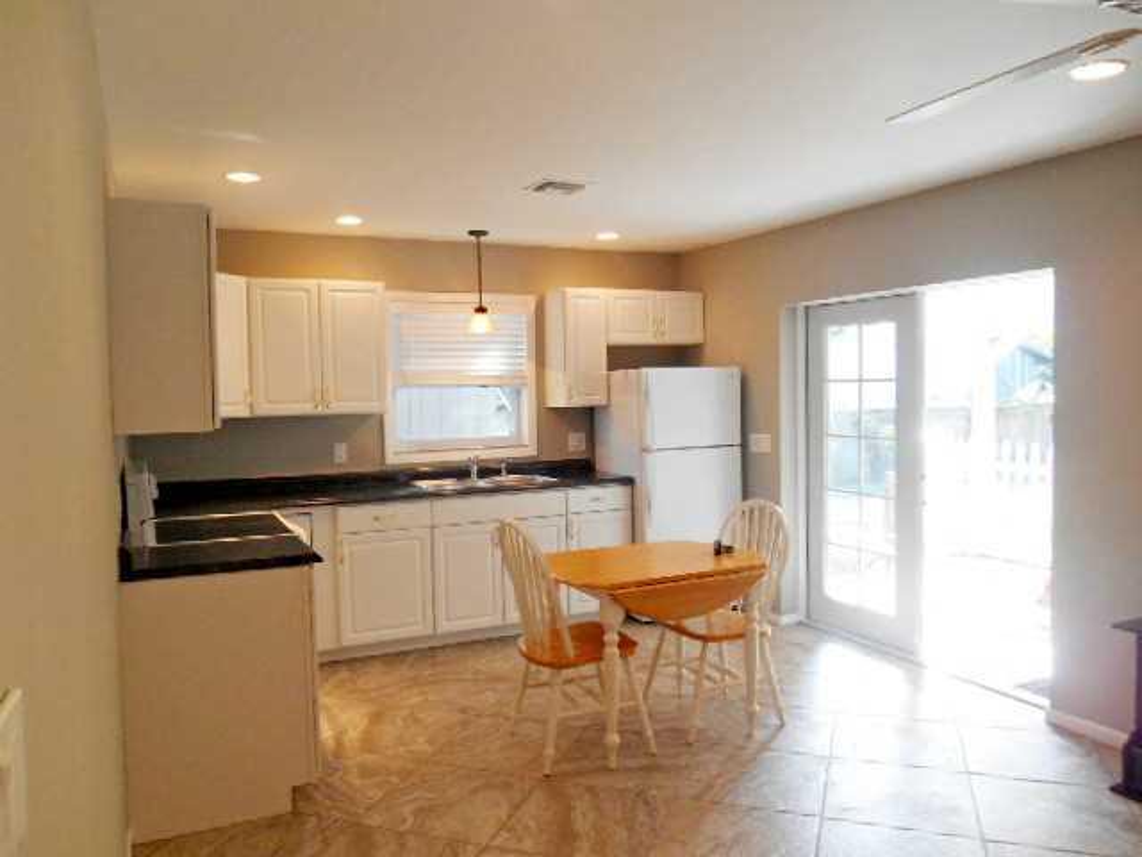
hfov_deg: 67.3
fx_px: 858
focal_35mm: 26
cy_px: 428
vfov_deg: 53.1
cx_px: 571
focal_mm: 4.7
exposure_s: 1/30
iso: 125
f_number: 3.4
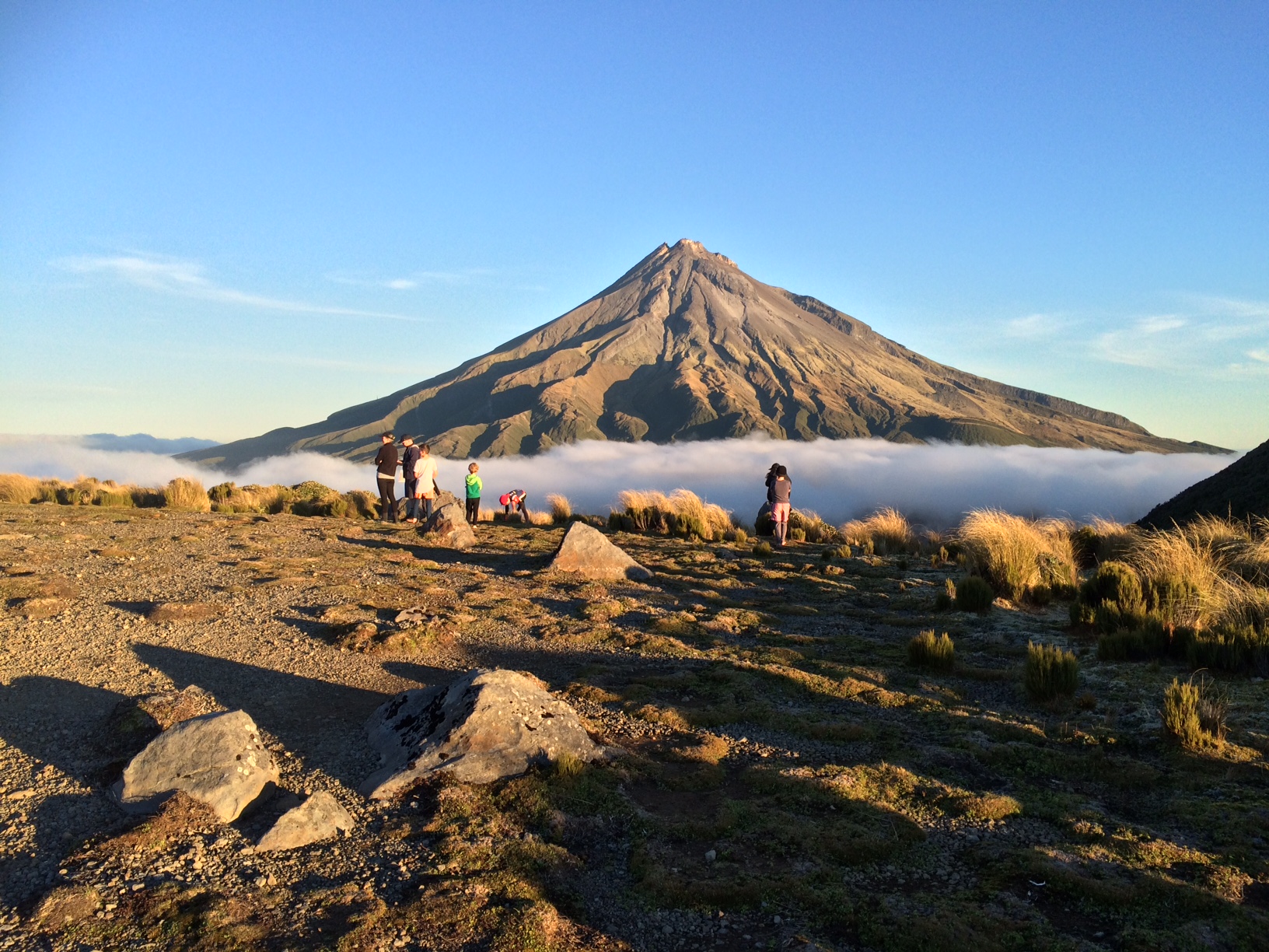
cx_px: 634
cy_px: 476
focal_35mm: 29
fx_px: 1063
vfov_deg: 48.2
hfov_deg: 61.7
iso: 32
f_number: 2.2
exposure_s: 1/760
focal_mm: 4.15
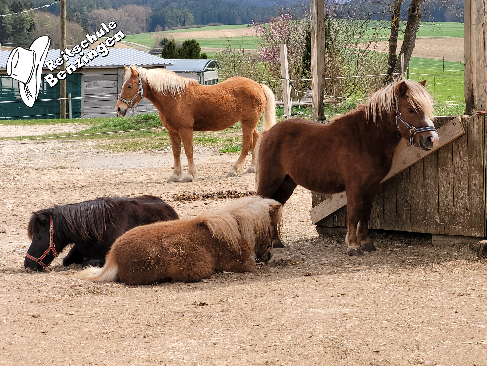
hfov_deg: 25.7
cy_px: 183
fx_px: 1069
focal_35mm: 76
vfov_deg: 19.4
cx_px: 244
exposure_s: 1/556
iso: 25
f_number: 2.4
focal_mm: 7.12
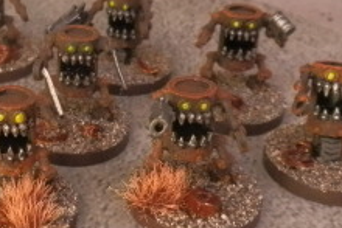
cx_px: 51
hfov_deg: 27.6
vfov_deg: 19.1
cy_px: 50
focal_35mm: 71
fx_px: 675
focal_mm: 5
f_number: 3.1
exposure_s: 1/125
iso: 400
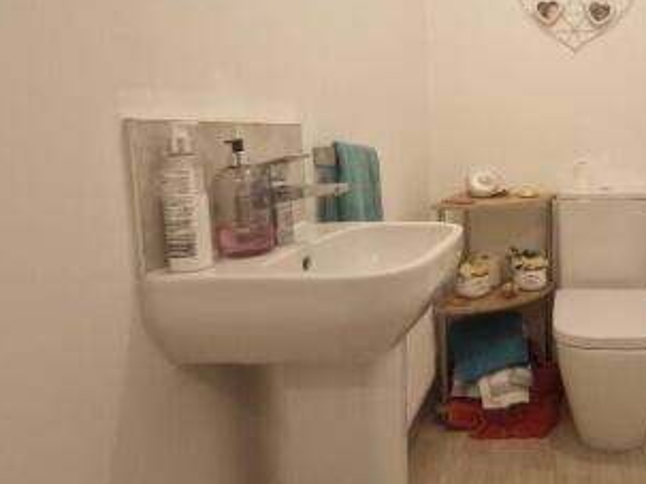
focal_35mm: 25
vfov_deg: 54.3
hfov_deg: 61.5
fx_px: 466
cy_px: 187
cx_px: 547
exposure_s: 1/50
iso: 100
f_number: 2.2
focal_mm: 2.2
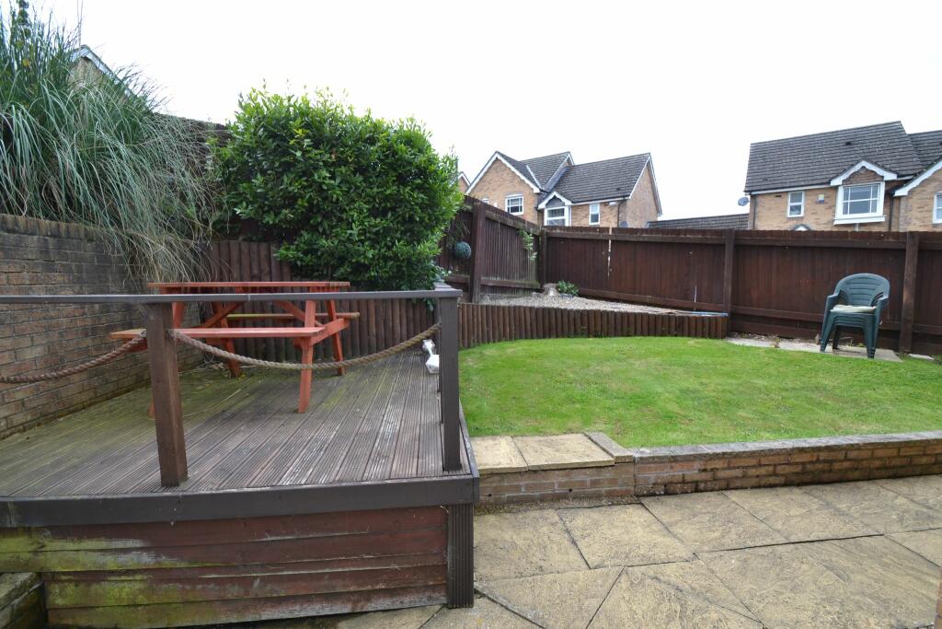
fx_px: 393
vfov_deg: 77.3
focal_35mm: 15
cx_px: 471
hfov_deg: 100.4
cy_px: 314
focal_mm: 10
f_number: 5.6
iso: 160
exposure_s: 1/125
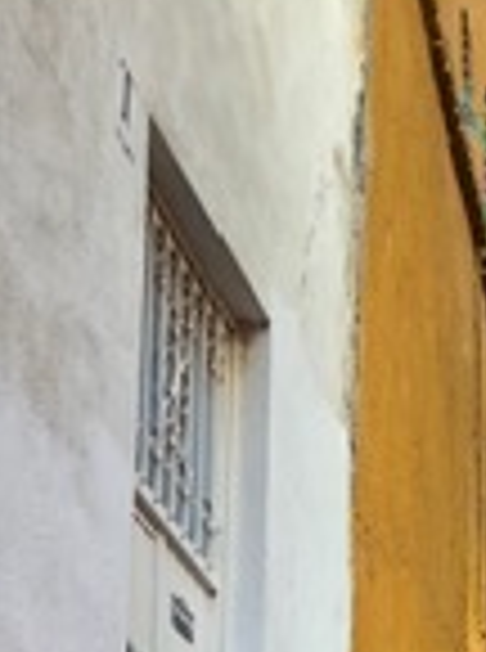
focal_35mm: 124
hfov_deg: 11.3
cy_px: 1012
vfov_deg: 14.7
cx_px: 778
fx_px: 2332
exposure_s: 1/120
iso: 50
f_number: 1.8
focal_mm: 3.99
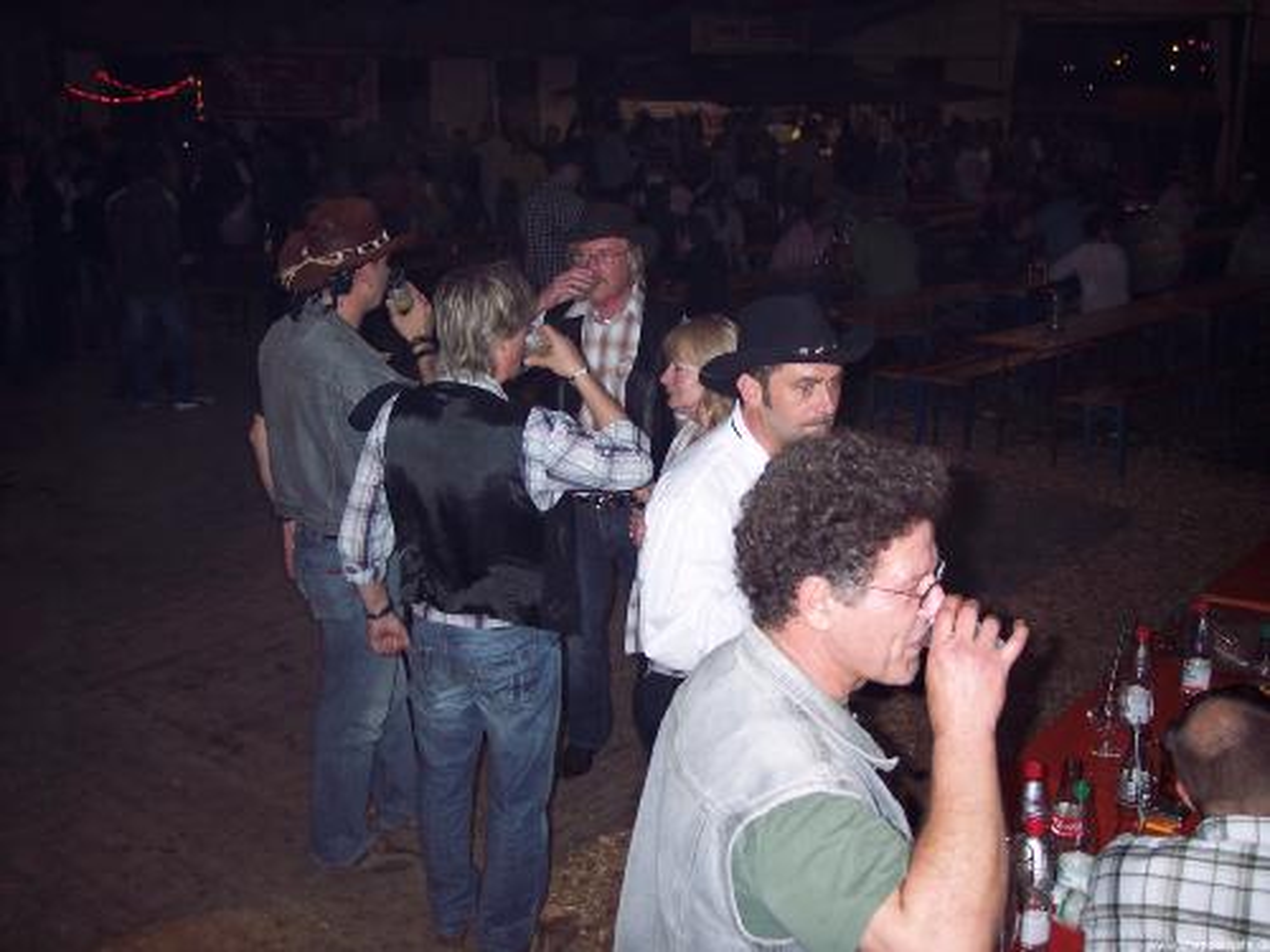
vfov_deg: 36.8
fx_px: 1431
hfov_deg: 47.9
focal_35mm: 39
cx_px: 635
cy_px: 476
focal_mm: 8
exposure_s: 1/60
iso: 100
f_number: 2.8
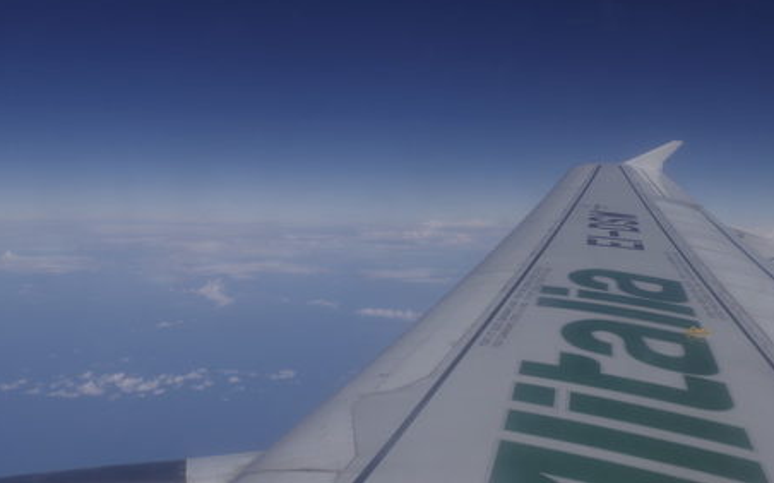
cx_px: 423
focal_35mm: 46
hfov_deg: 43.5
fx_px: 970
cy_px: 236
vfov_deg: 28.0
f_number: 13
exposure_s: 1/200
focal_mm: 23.13
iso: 100
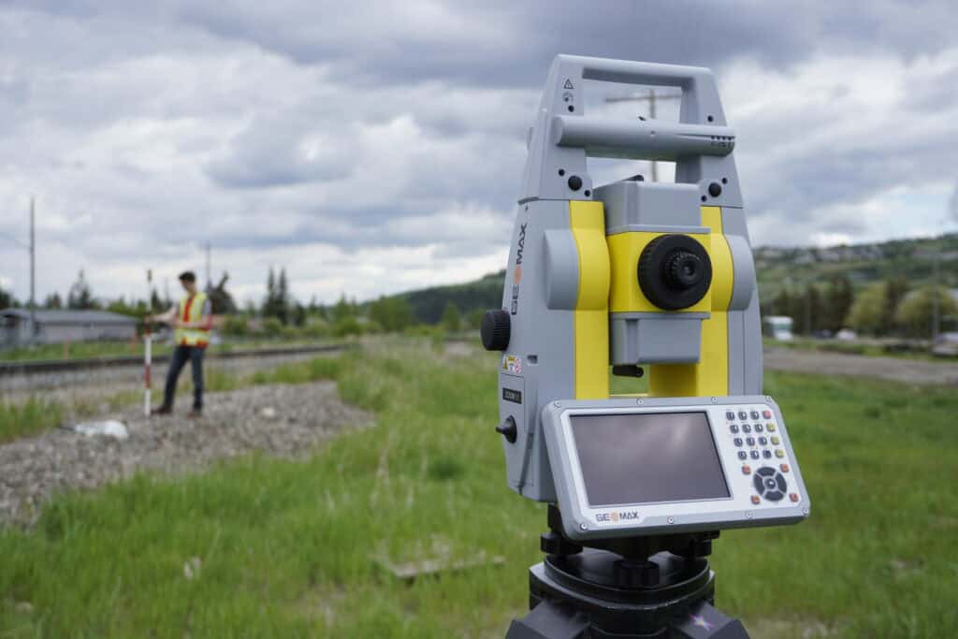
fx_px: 998
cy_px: 320
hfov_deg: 51.3
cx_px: 479
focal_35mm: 38
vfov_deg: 35.5
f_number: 4.5
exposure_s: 1/2500
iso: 400
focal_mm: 25
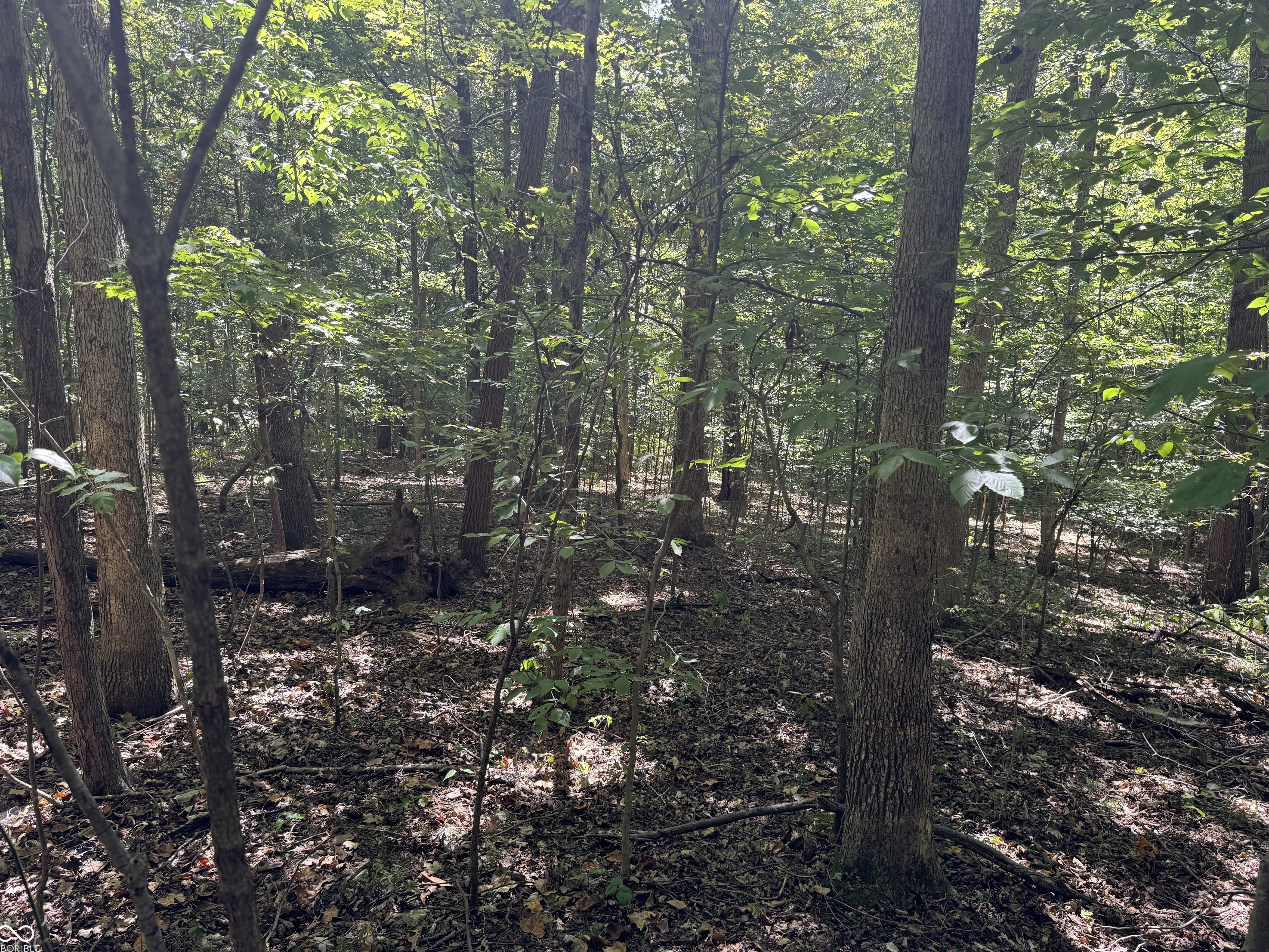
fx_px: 917
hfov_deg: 69.4
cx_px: 638
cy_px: 468
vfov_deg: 54.9
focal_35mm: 25
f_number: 1.78
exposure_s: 1/121
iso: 80
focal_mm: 6.76
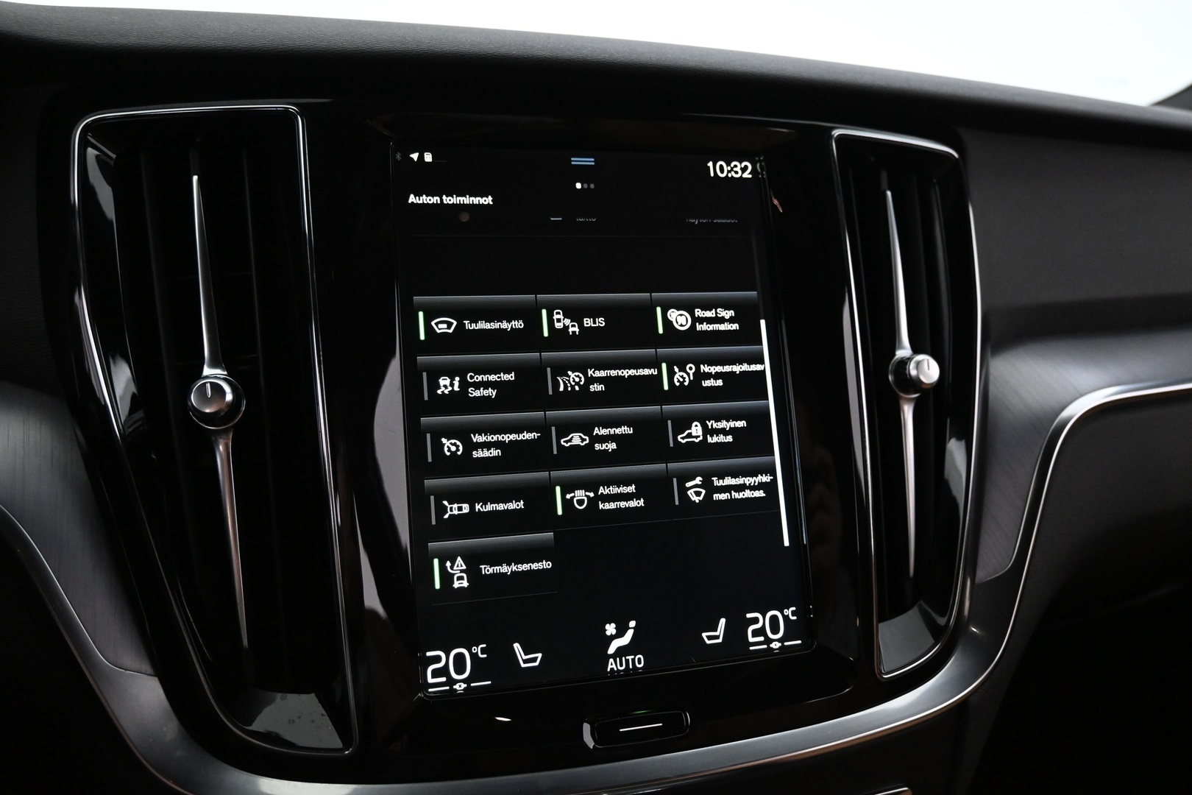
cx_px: 596
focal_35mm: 29
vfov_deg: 44.6
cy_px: 398
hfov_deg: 63.2
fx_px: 968
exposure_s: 1/30
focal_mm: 19.5
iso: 2500
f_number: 3.8
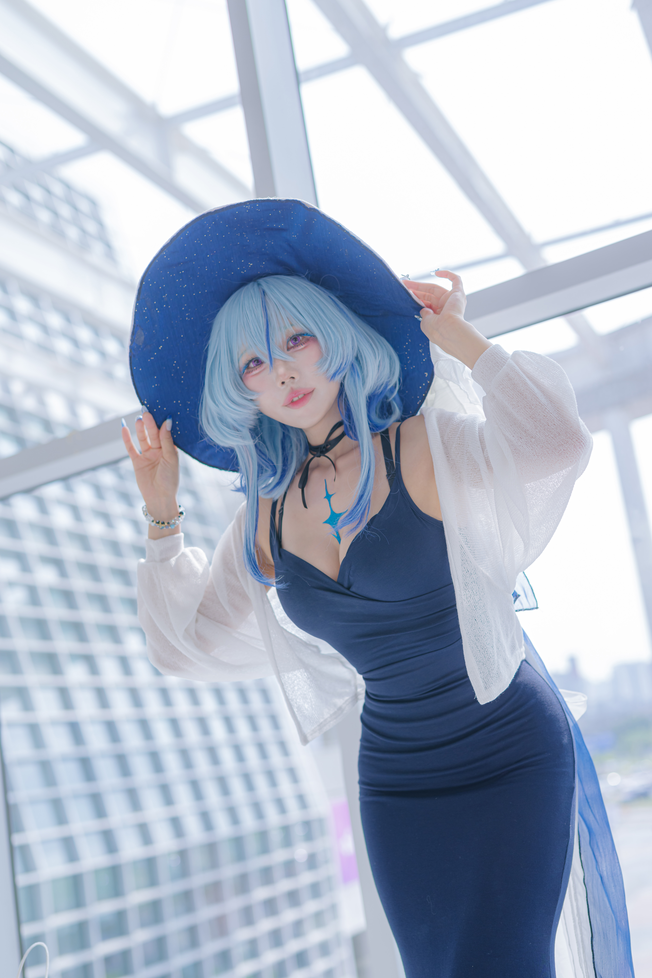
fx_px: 1357
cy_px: 489
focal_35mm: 50
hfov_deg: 27.0
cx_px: 326
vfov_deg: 39.6
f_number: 2.8
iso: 200
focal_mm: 50
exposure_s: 1/500
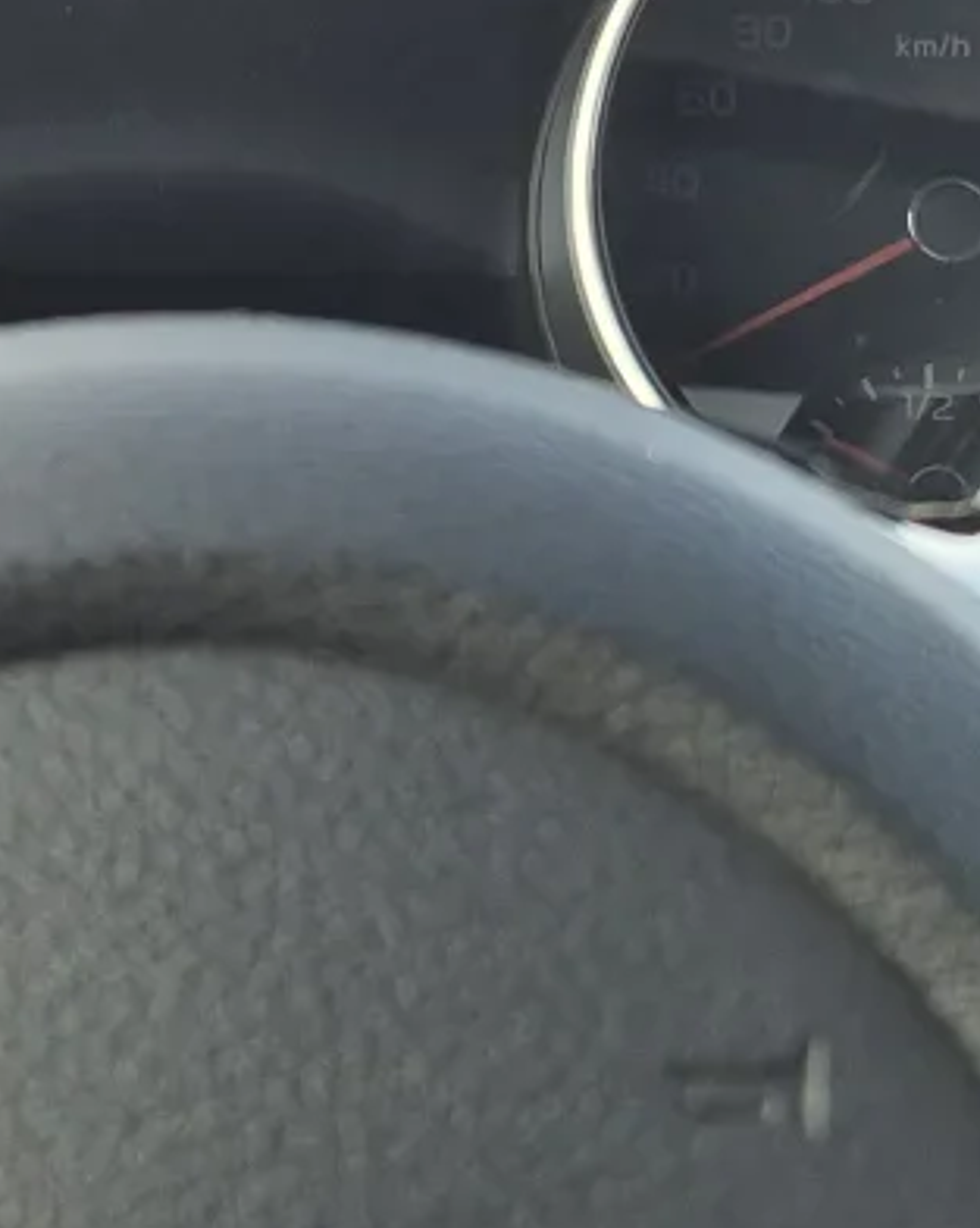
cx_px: 132
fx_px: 3993
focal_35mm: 110
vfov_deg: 17.5
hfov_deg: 13.9
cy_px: 533
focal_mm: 5.4
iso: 160
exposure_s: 1/180
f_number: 1.8
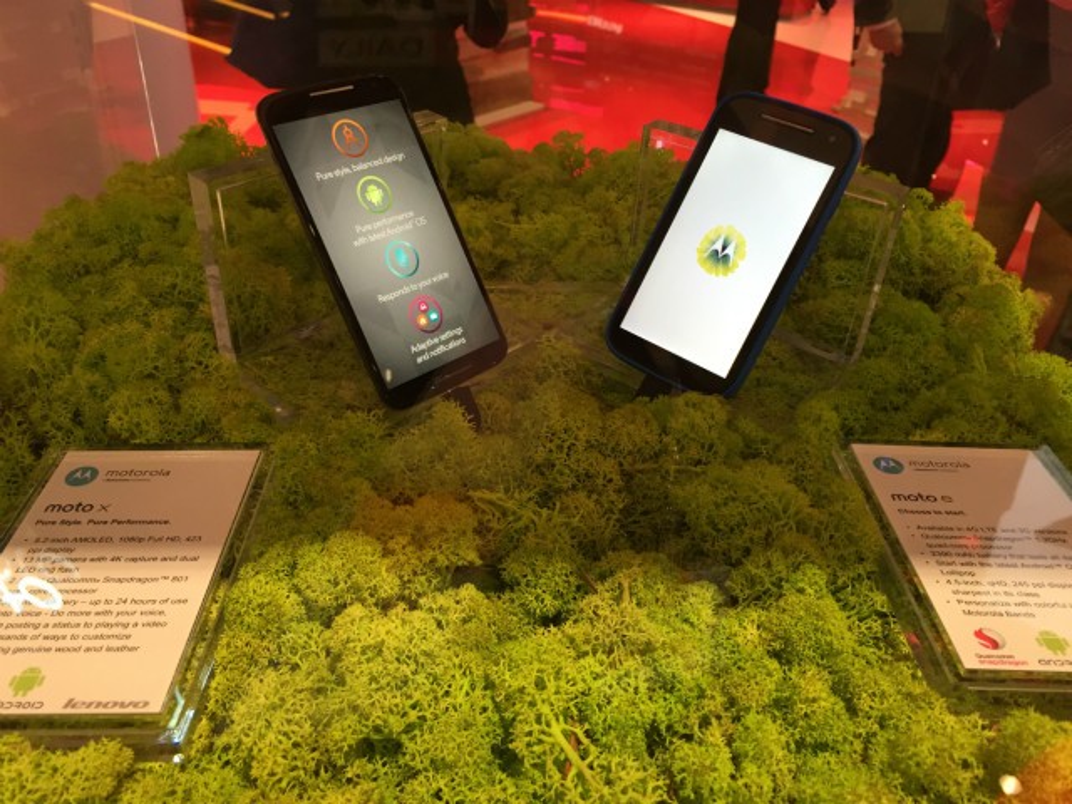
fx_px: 898
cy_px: 402
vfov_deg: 48.2
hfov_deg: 61.7
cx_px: 536
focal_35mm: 29
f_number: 2.2
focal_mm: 4.15
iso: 32
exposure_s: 1/30
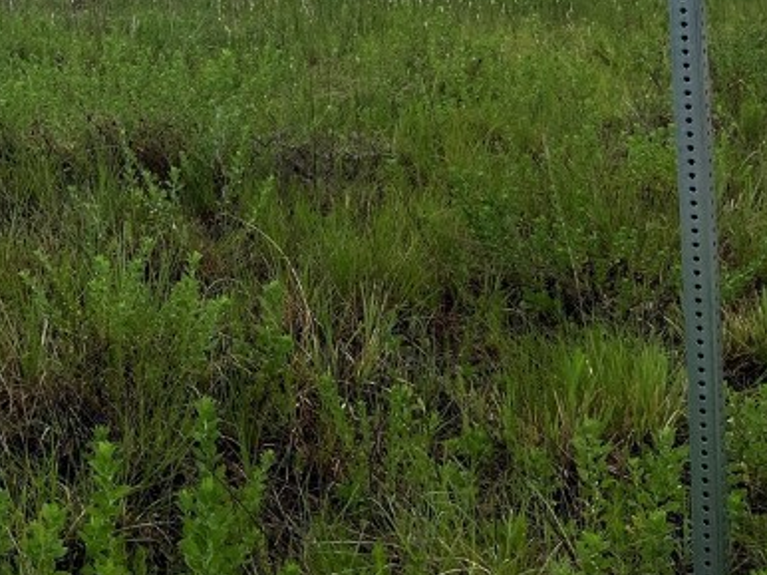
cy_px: -133
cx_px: -169
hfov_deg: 25.2
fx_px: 1528
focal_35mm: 69
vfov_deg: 19.9
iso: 50
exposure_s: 1/3413
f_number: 1.6
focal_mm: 5.1
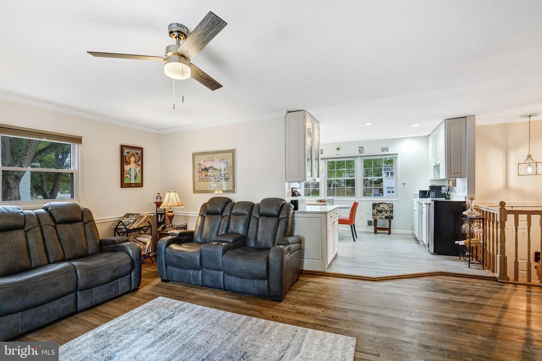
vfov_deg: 73.7
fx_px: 241
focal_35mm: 16
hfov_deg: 96.7
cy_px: 180
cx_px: 271
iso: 1250
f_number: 8
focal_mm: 16
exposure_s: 1/30
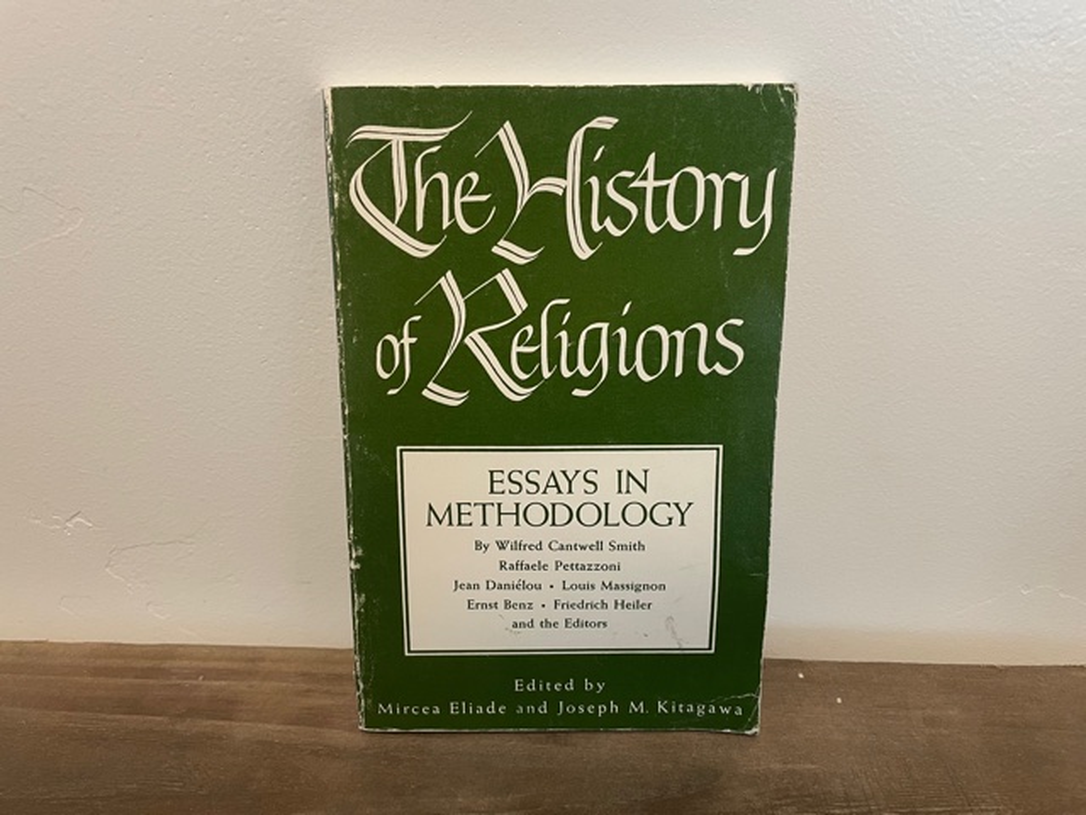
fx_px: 816
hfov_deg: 67.3
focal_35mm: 26
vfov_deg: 53.1
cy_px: 408
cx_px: 543
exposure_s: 1/60
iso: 250
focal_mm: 4.2
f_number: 1.6
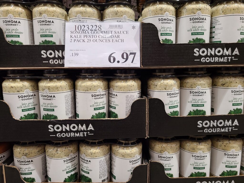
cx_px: 122
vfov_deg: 53.1
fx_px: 183
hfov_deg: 67.3
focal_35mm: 26
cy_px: 92
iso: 200
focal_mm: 5.4
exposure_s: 1/60
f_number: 1.8
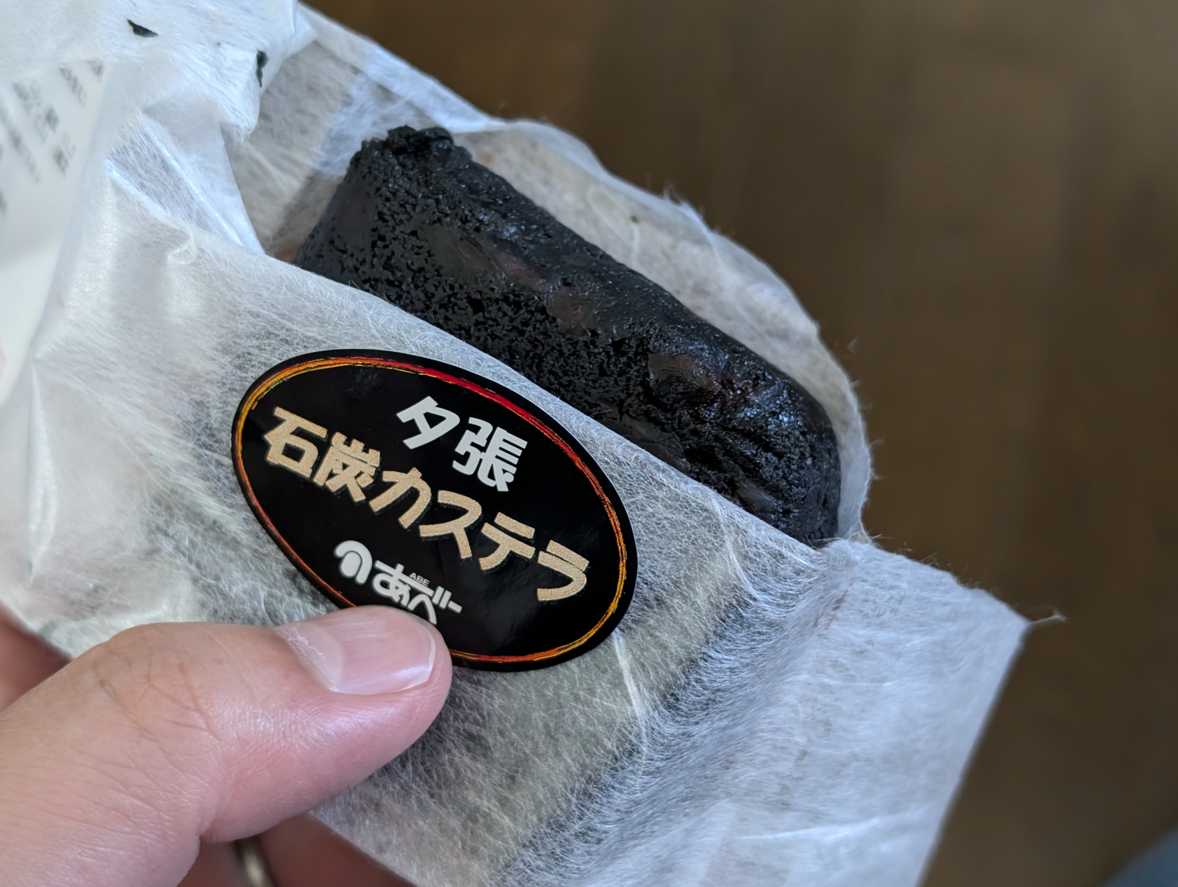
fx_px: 1670
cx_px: 589
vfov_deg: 29.7
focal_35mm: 49
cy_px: 444
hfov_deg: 38.9
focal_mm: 6.9
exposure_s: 1/47.6
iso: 766
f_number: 1.68
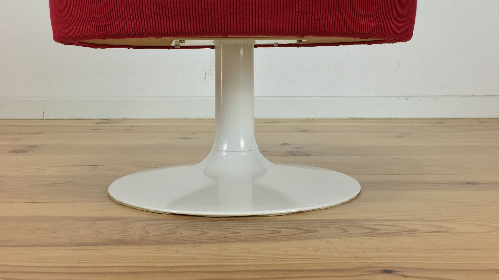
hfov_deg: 47.4
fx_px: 569
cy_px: 100
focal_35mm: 43
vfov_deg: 27.6
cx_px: 251
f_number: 2.2
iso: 32
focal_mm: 4.15
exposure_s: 1/33
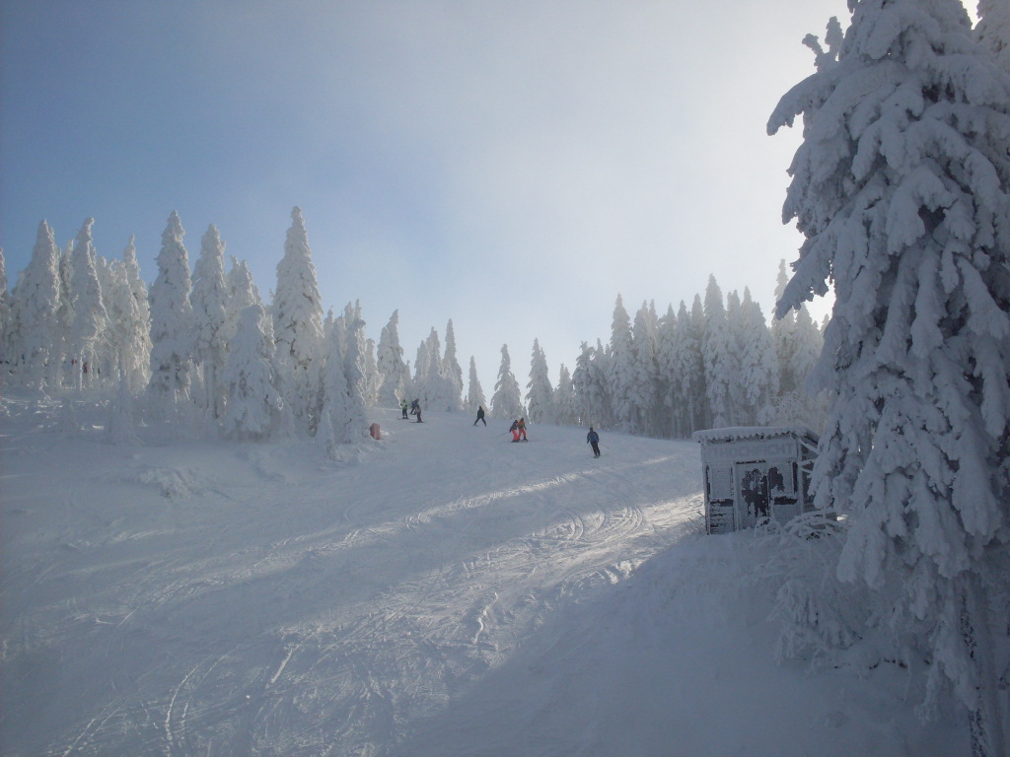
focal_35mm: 38
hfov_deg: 49.0
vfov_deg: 37.7
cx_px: 505
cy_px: 378
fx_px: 1109
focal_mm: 6.3
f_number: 8.4
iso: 80
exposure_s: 1/350
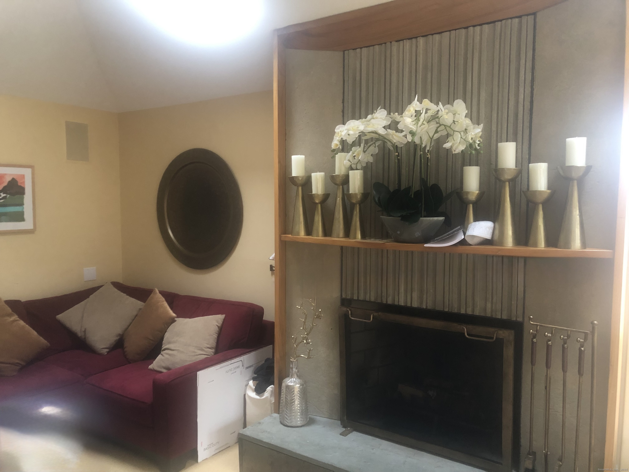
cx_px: 314
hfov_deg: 63.4
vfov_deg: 49.7
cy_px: 236
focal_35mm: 28
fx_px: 509
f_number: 1.8
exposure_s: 1/9
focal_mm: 4
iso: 100
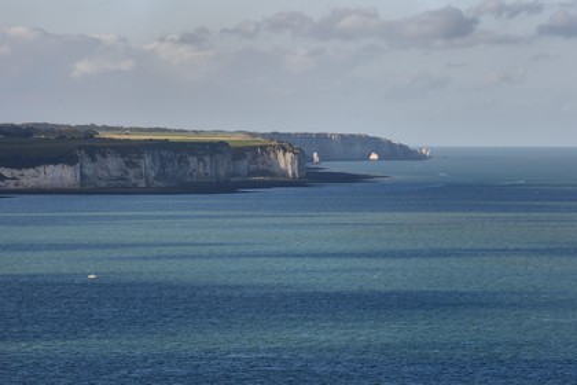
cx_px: 288
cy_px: 192
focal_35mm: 200
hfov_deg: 10.3
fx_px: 3205
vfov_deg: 6.9
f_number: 13
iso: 200
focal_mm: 200
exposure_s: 1/250
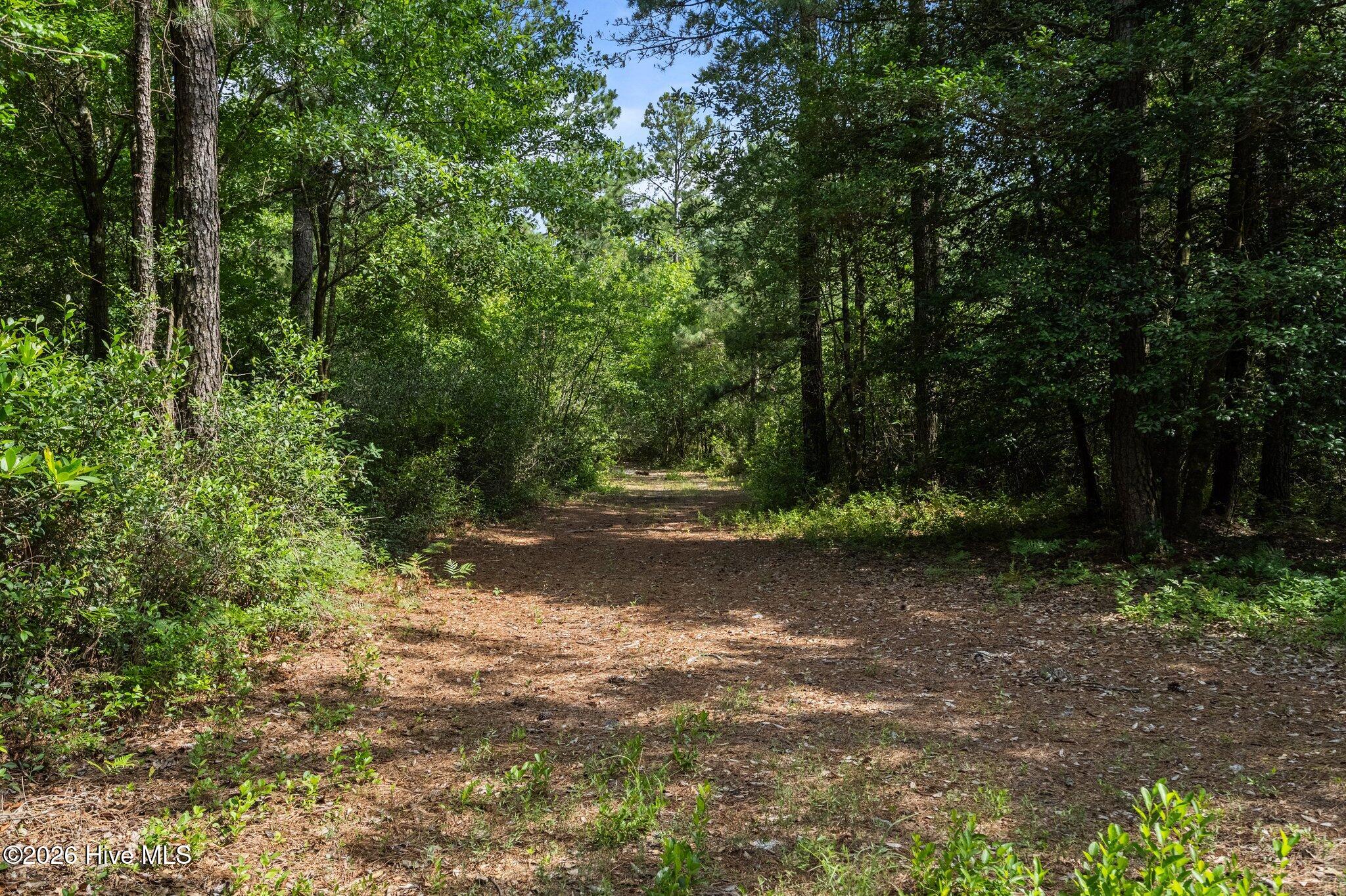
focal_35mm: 30
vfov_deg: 43.6
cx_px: 673
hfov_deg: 61.9
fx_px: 1121
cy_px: 448
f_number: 7.1
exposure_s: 1/1250
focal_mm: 30
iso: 640
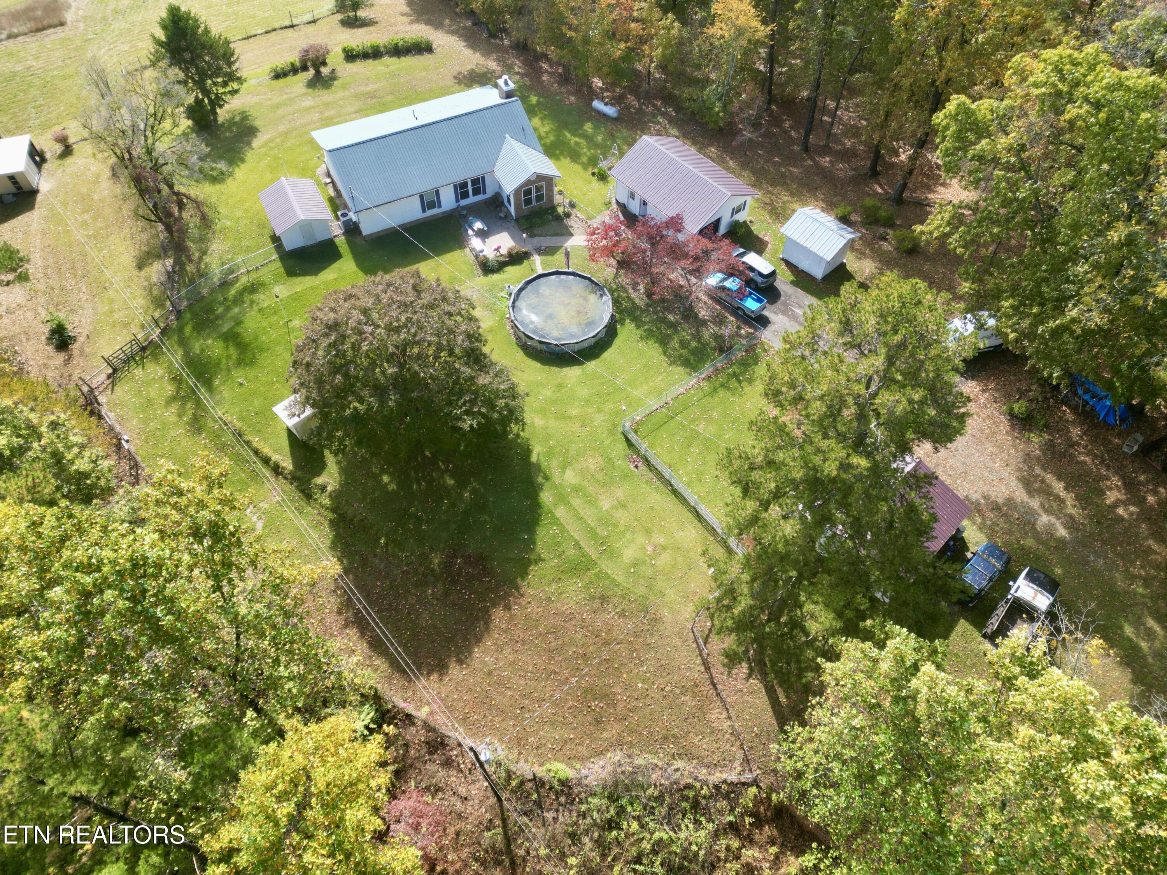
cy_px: 438
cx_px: 584
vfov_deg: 56.8
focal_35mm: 24
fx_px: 809
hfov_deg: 71.6
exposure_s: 1/725
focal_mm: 6.72
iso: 110
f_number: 1.7
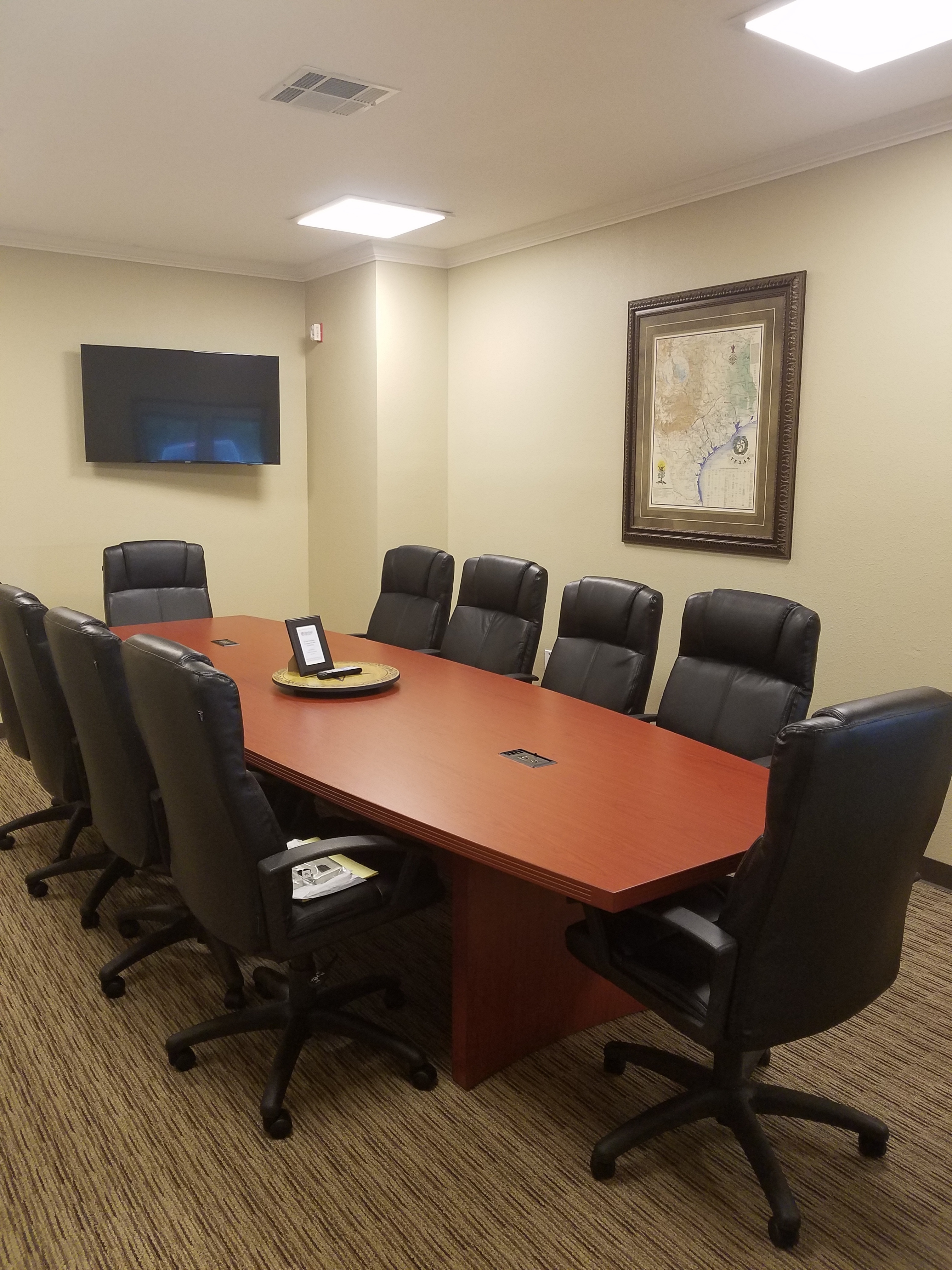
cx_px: 476
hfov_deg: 53.1
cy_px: 635
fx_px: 953
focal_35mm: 26
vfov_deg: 67.3
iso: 125
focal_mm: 4.2
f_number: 1.7
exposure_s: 1/60
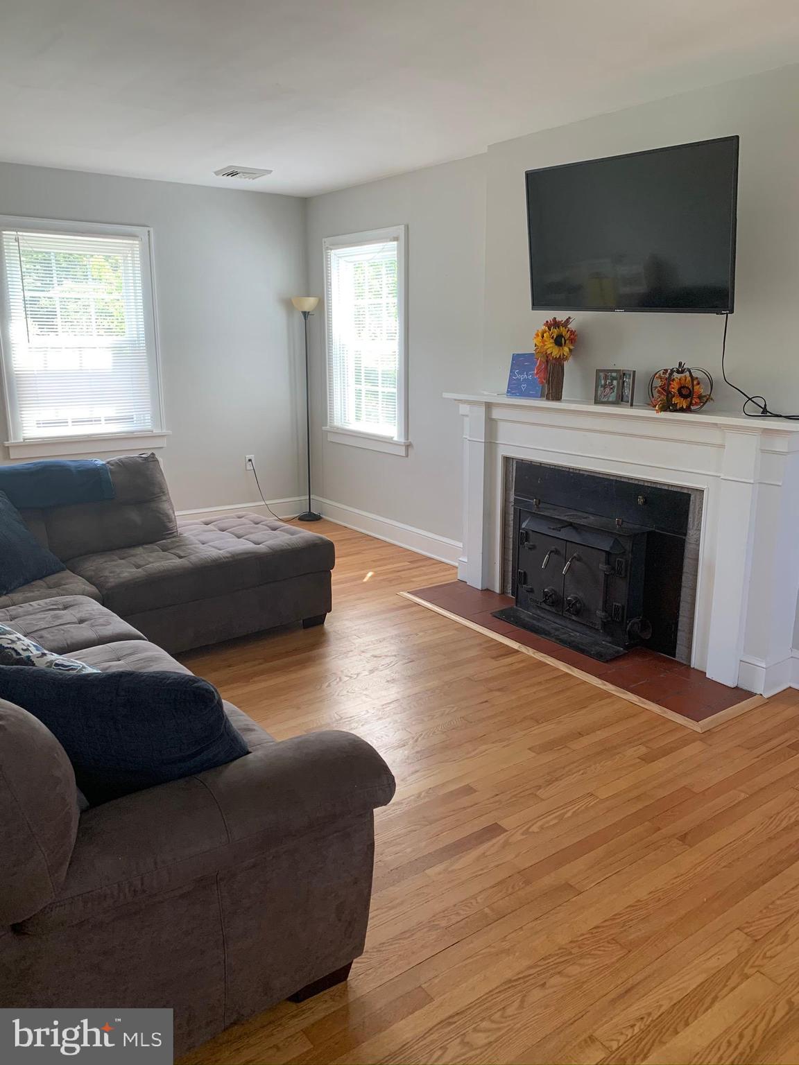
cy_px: 532
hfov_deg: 53.1
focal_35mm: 26
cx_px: 400
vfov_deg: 67.3
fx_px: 800
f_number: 1.8
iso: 100
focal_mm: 4.25
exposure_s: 1/110
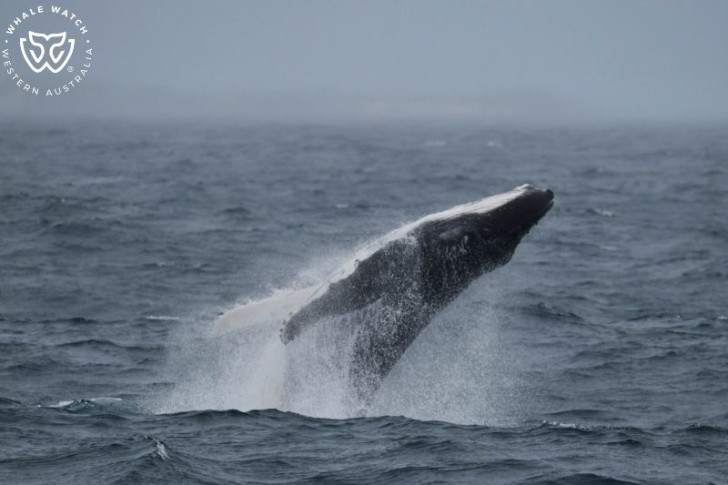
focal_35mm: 390
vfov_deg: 3.5
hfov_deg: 5.3
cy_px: 242
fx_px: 7885
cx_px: 364
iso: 900
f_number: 6
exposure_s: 1/8000
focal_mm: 390
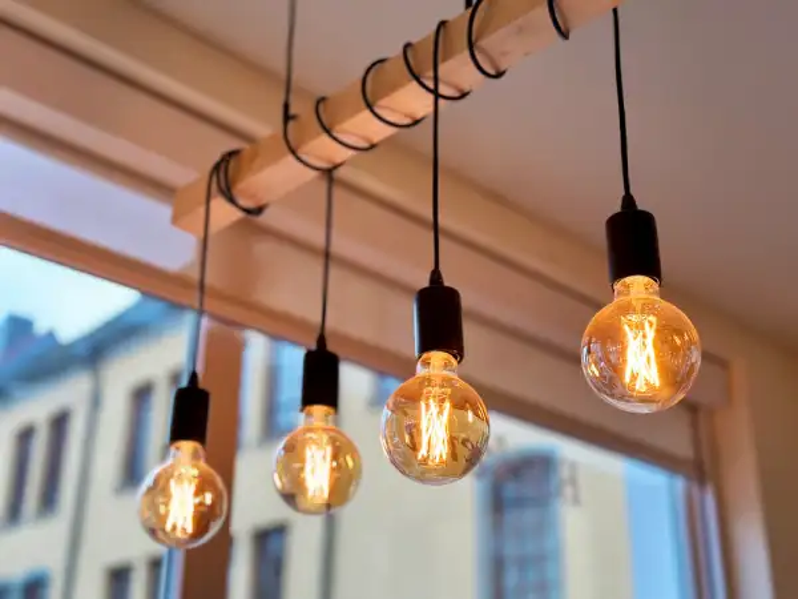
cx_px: 399
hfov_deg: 39.7
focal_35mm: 48
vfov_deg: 30.3
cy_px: 300
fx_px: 1107
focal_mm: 6.86
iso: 80
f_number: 1.78
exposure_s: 1/275
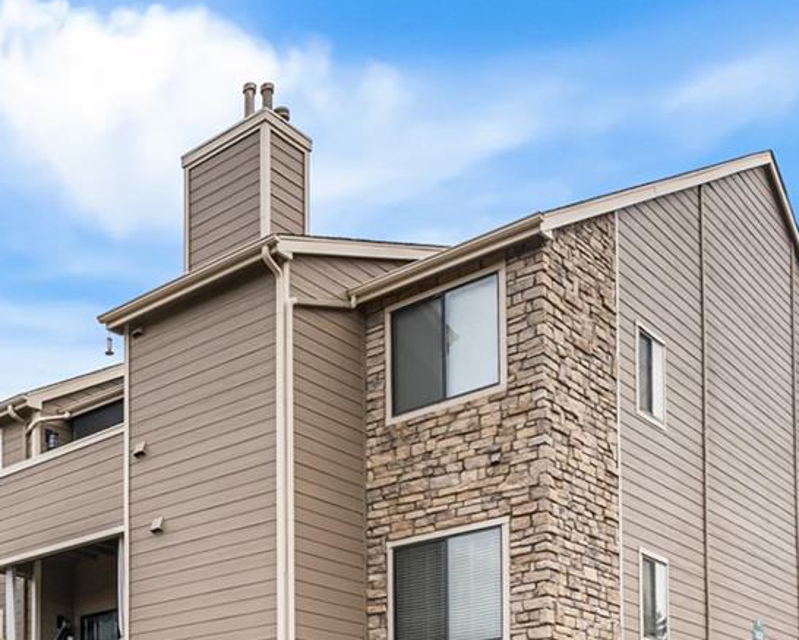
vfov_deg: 33.0
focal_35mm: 44
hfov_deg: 39.5
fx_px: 1041
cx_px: 105
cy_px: 530
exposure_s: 1/400
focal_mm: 16
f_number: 8
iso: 160
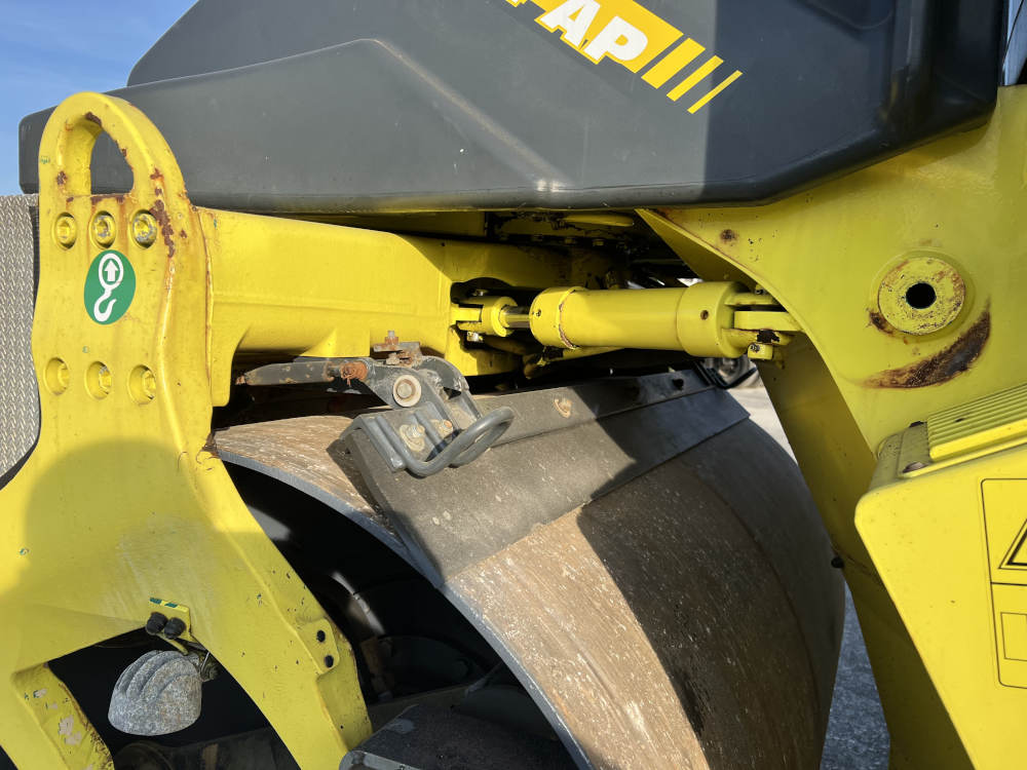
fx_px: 771
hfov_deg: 67.3
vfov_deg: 53.1
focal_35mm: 26
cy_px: 385
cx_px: 514
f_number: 1.5
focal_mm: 5.7
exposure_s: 1/1934
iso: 50
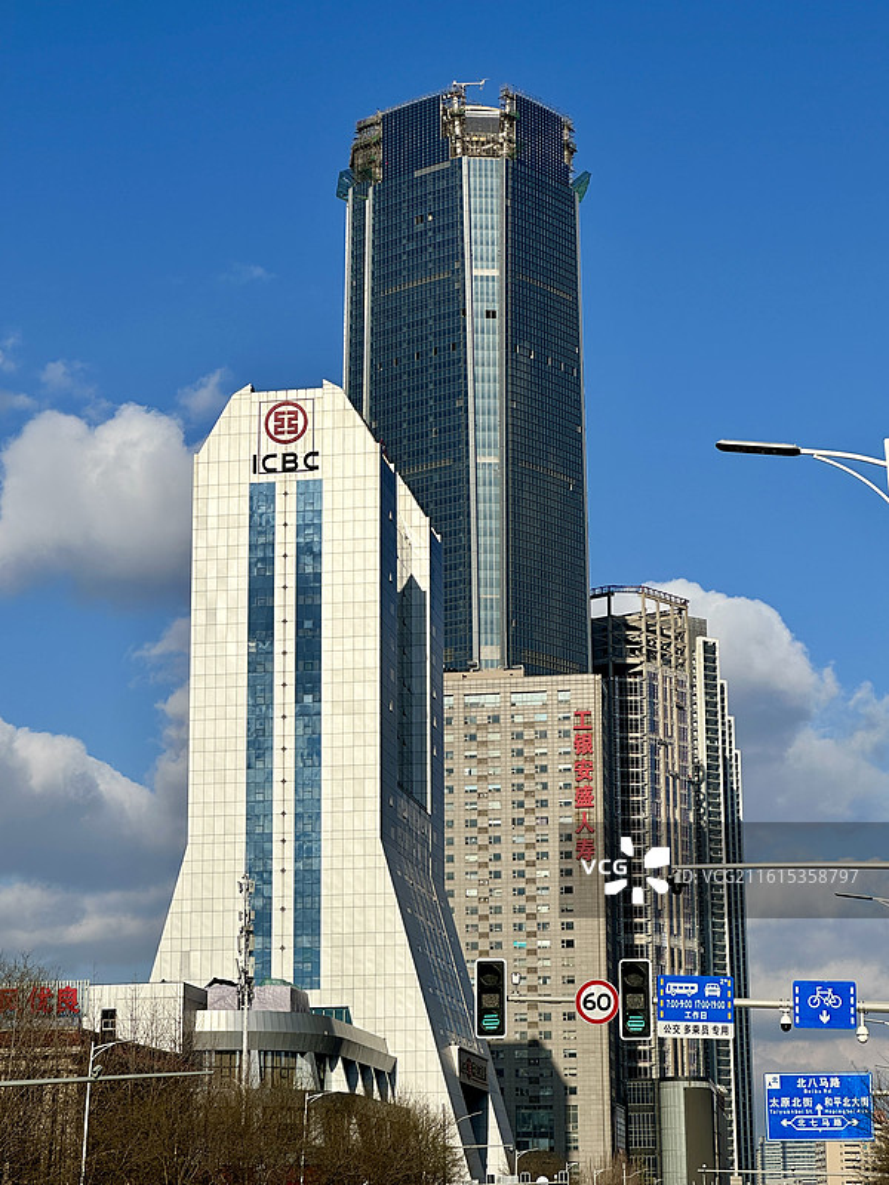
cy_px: 592
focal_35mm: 77
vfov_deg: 25.3
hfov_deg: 19.1
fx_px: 2637
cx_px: 444
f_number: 2.8
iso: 32
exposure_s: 1/1845
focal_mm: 9
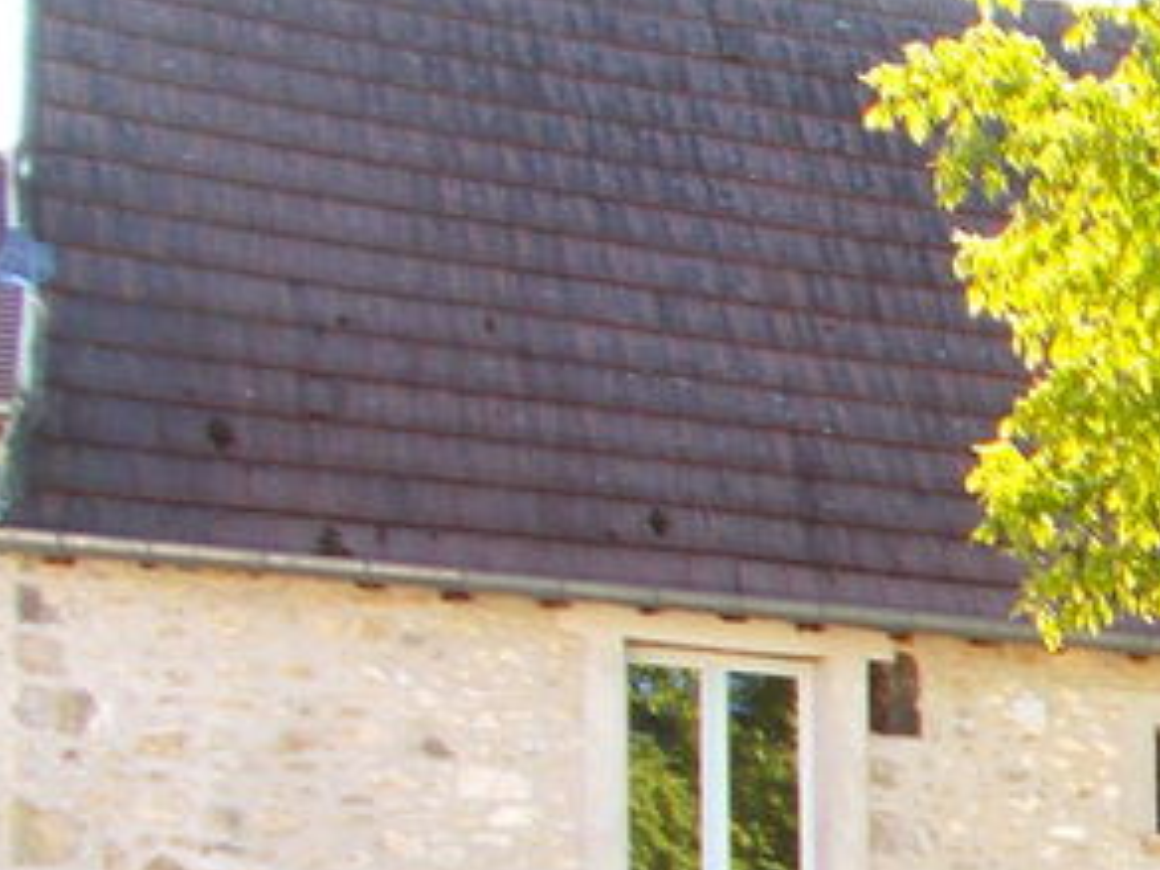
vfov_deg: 13.2
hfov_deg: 15.3
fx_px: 3586
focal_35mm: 107
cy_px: 1235
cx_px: 2217
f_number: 3.2
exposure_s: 1/320
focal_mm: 4.6
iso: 80
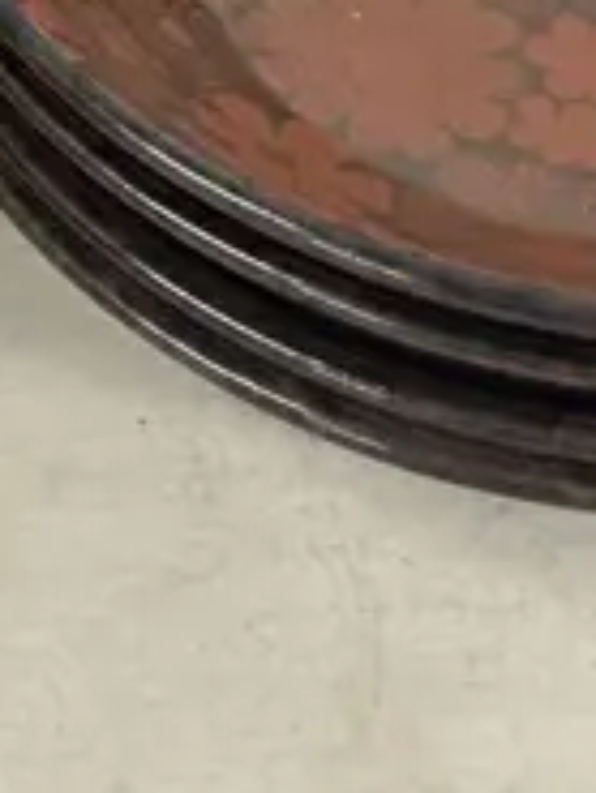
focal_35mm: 133
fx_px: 3050
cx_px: -34
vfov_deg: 13.5
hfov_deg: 11.0
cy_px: -579
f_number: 1.78
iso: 160
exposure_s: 1/50
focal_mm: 6.86
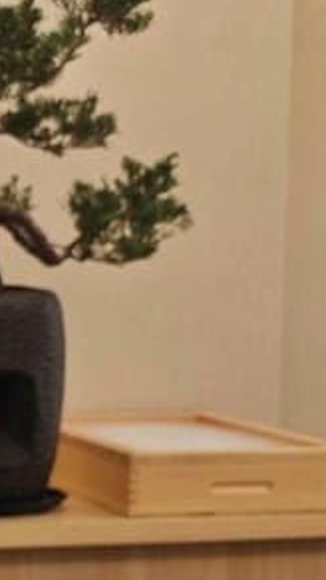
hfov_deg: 9.5
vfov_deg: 20.7
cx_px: -612
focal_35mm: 103
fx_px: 1585
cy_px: 373
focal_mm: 8.72
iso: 100
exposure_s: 1/60
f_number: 2
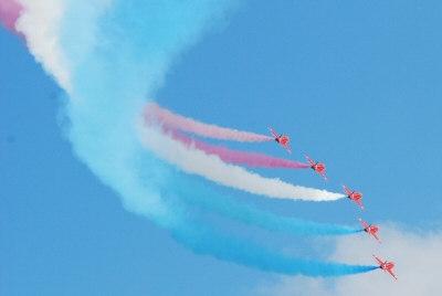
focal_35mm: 248
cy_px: 148
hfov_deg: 8.3
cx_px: 221
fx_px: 3043
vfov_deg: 5.6
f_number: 9.5
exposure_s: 1/750
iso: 400
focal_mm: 165
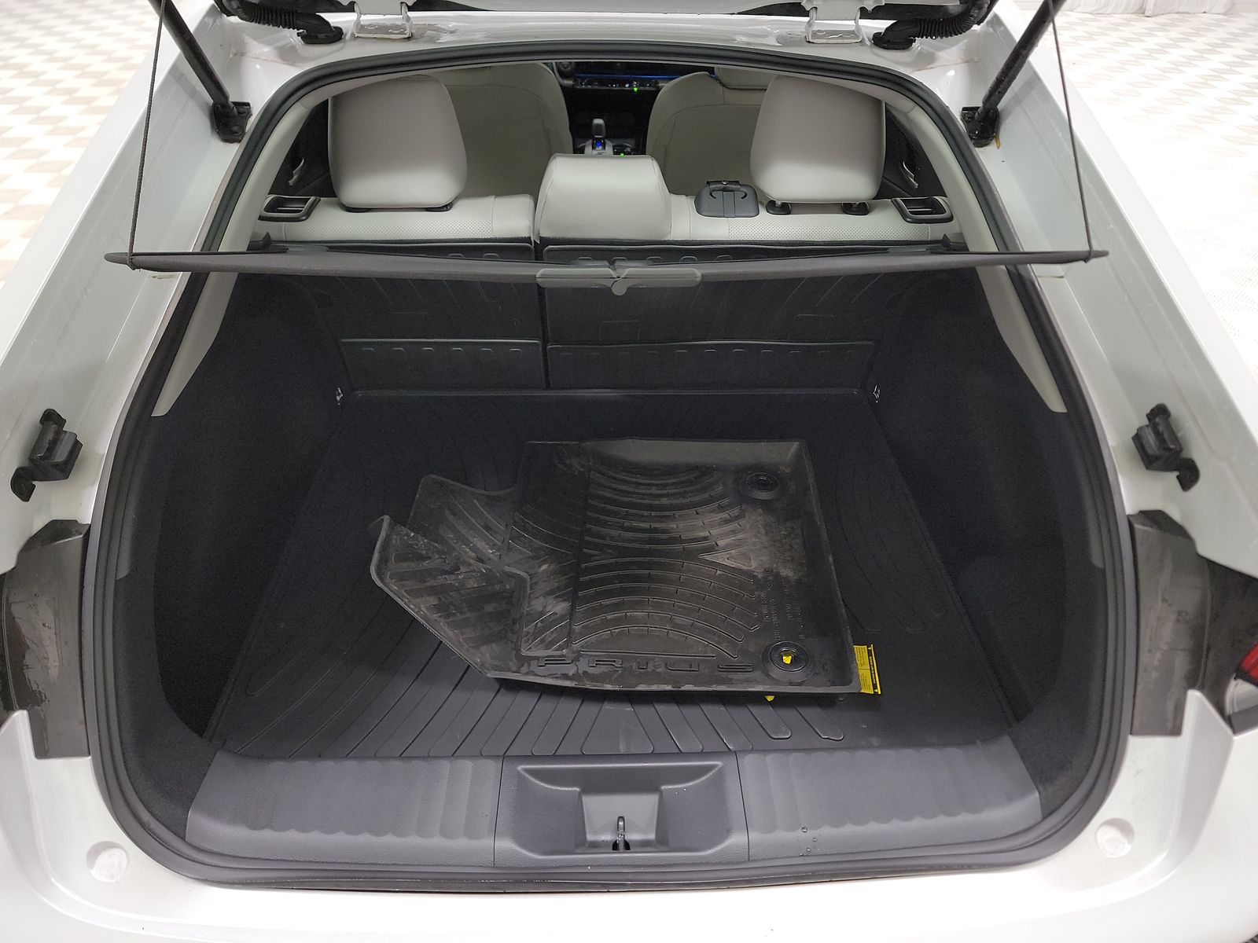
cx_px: 629
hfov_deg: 71.6
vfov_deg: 56.8
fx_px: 872
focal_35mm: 24
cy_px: 472
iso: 138
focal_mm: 6.7
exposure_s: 1/59
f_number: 1.8
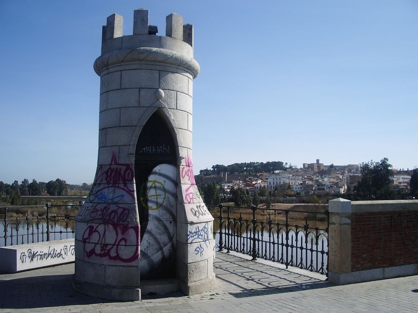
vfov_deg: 40.7
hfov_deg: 52.6
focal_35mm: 35
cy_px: 156
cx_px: 209
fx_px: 423
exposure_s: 1/500
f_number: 4.3
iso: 50
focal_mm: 5.8
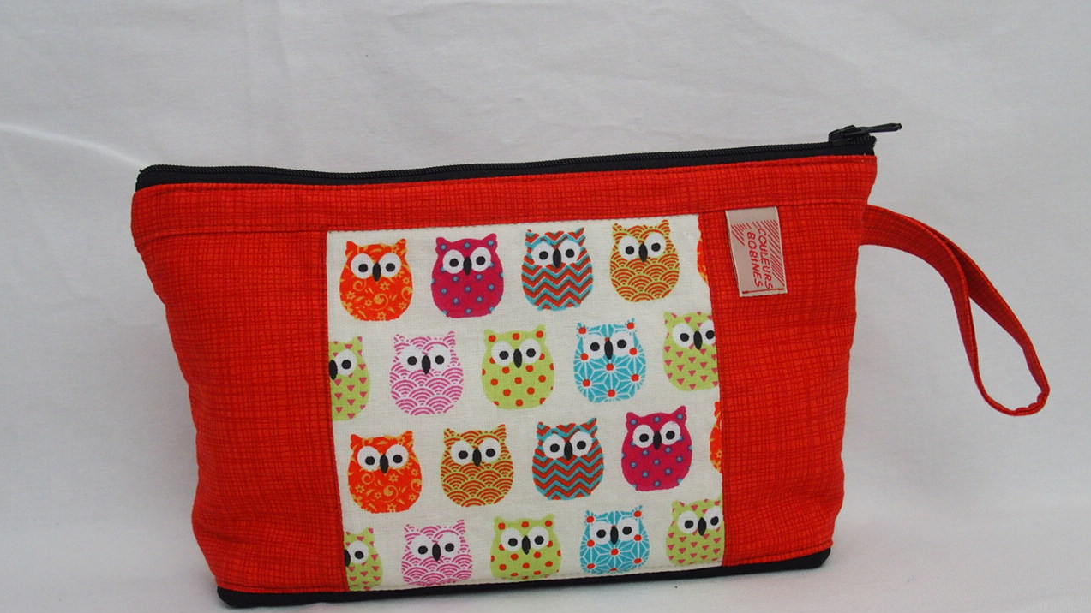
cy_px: 336
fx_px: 1331
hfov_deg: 44.6
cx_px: 546
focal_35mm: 46
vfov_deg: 26.0
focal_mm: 9
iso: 400
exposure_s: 1/60
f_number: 2.8
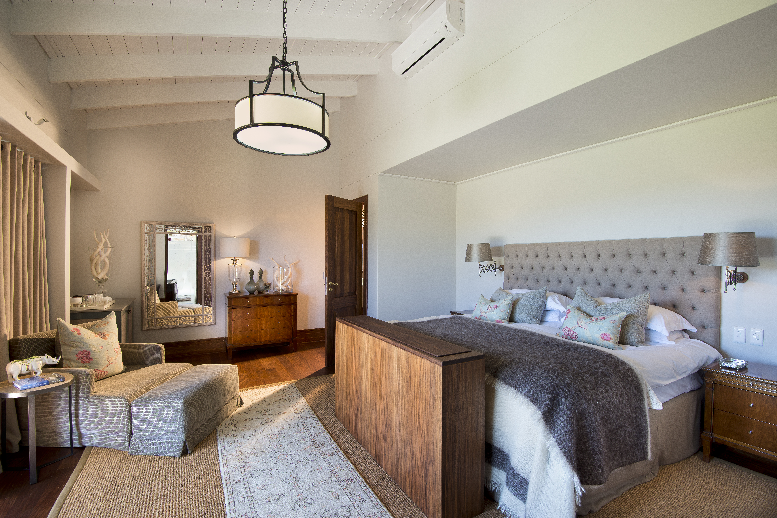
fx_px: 345
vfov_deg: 73.8
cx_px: 388
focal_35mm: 16
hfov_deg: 96.7
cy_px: 259
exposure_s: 1/8
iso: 200
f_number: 9.5
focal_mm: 16
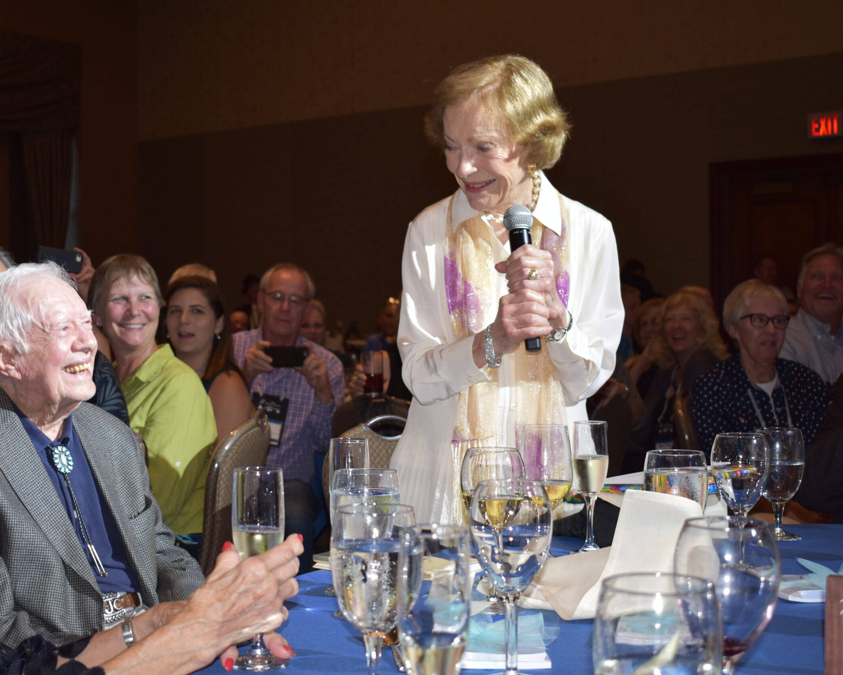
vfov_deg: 27.6
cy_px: 332
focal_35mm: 55
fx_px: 1372
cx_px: 339
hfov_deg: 34.0
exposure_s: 1/30
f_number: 4.5
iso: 500
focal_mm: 32
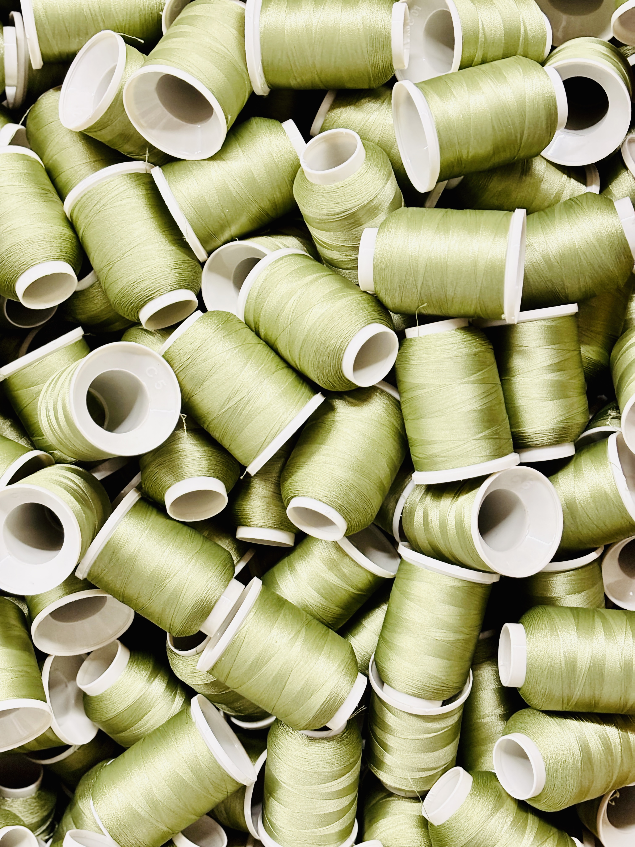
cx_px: 318
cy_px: 424
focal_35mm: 52
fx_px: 1272
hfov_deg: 28.0
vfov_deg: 36.8
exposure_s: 1/20
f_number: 1.6
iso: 640
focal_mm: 5.96
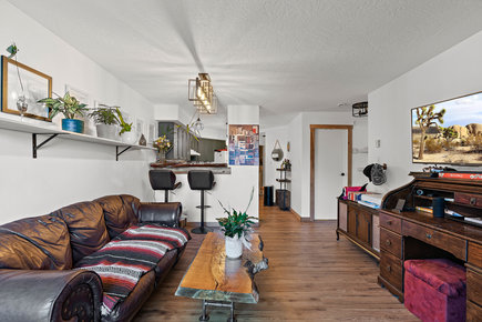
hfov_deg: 96.7
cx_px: 241
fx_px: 214
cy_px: 161
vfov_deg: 73.7
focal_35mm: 16
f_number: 7.1
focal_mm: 16
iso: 400
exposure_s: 1/5
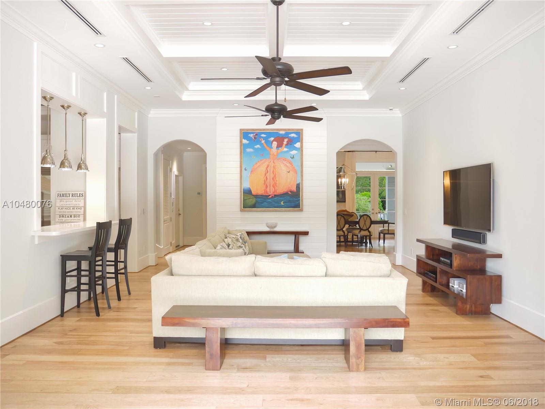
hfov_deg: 71.6
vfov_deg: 56.8
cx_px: 272
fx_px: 378
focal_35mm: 24
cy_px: 204
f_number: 2.8
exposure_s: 1/60
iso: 400
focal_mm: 12
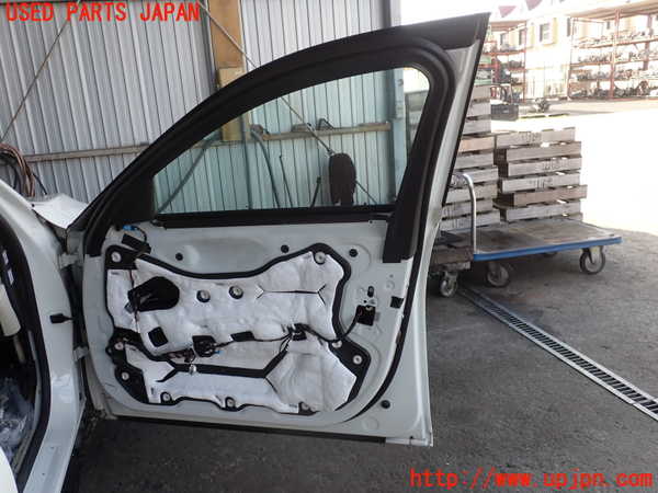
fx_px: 570
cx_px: 329
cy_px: 246
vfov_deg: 46.8
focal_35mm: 30
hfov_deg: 60.0
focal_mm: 5.4
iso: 100
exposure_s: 1/160
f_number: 3.2
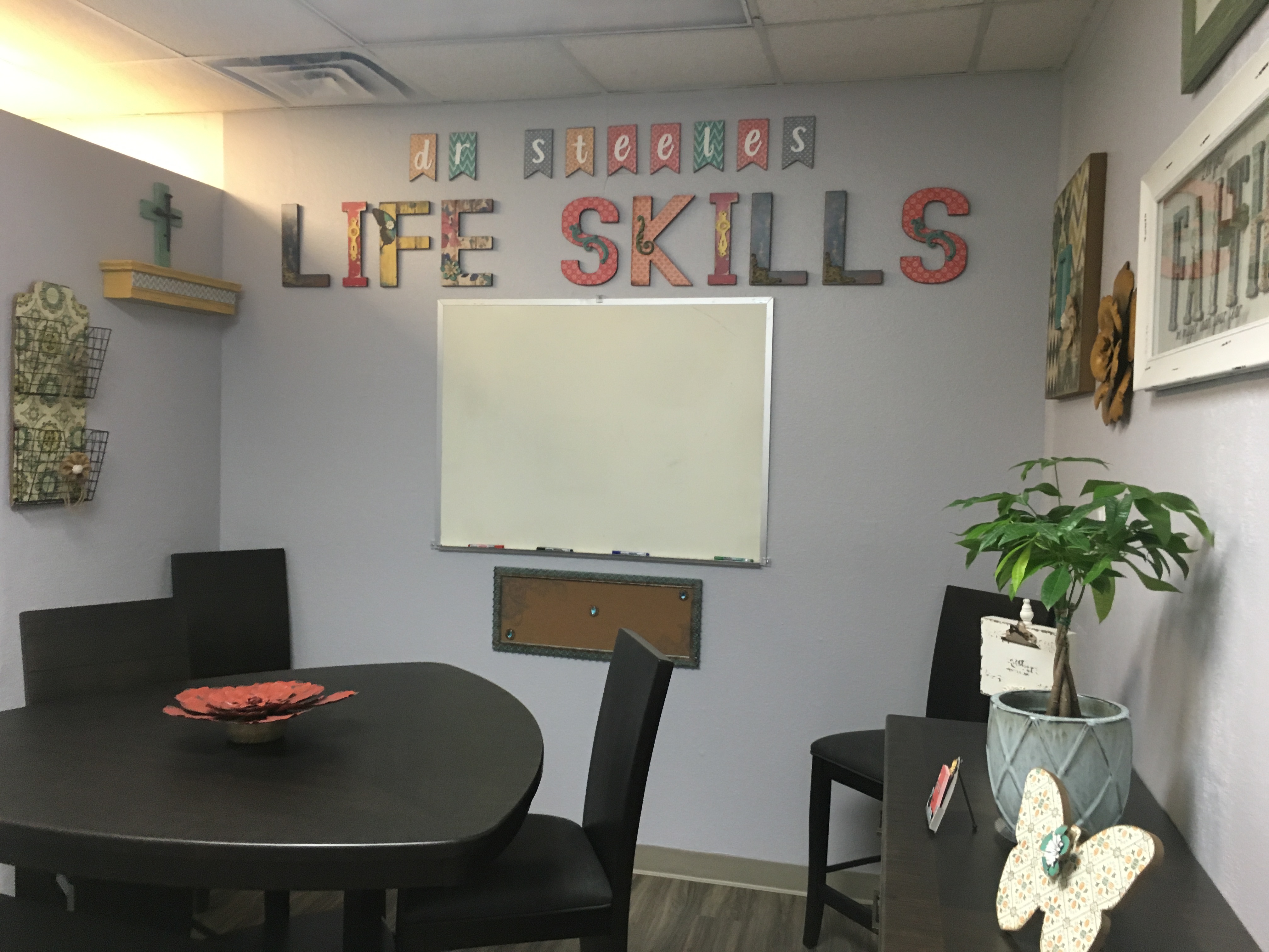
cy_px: 476
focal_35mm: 29
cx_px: 634
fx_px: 1063
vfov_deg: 48.2
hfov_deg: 61.7
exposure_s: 1/30
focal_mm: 4.15
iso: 125
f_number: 2.2
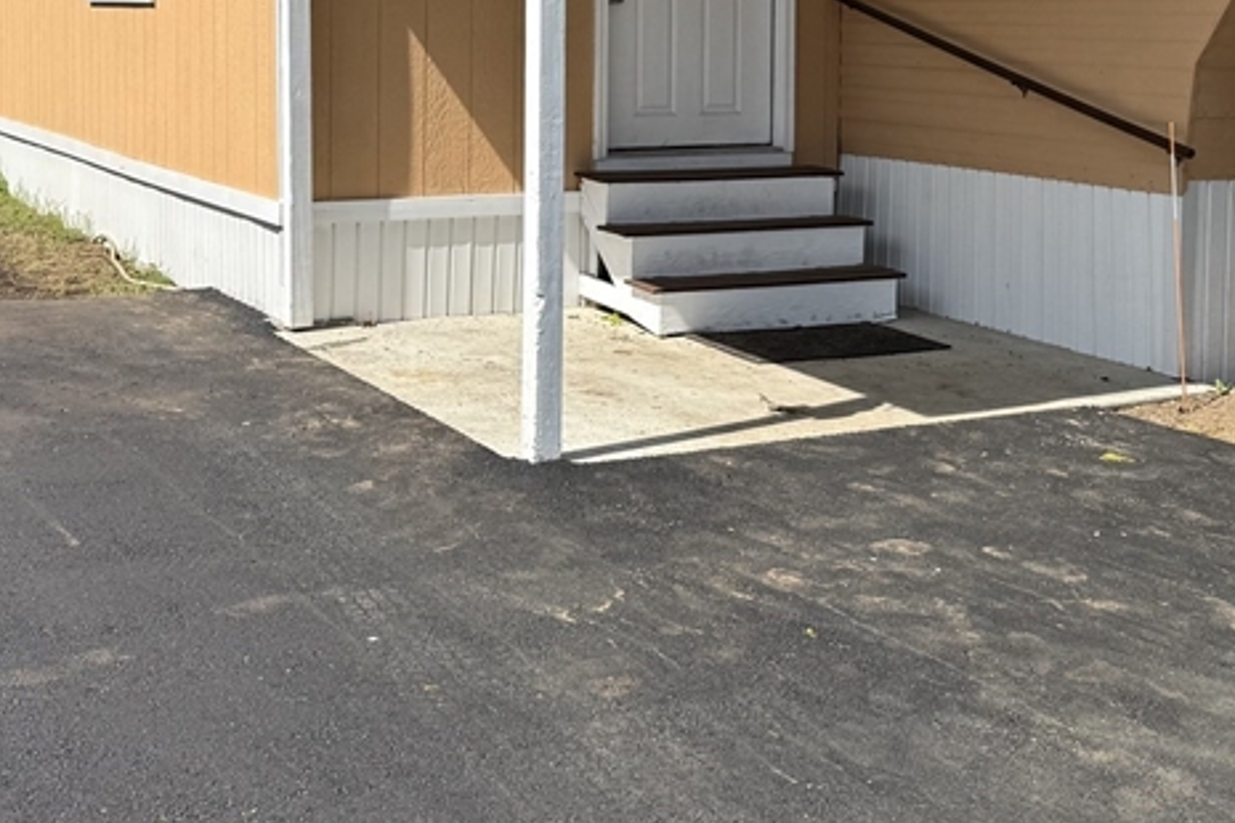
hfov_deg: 36.2
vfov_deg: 23.9
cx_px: 696
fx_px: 1887
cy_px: 66
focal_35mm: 55
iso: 80
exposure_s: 1/3802
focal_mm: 6.76
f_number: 1.78
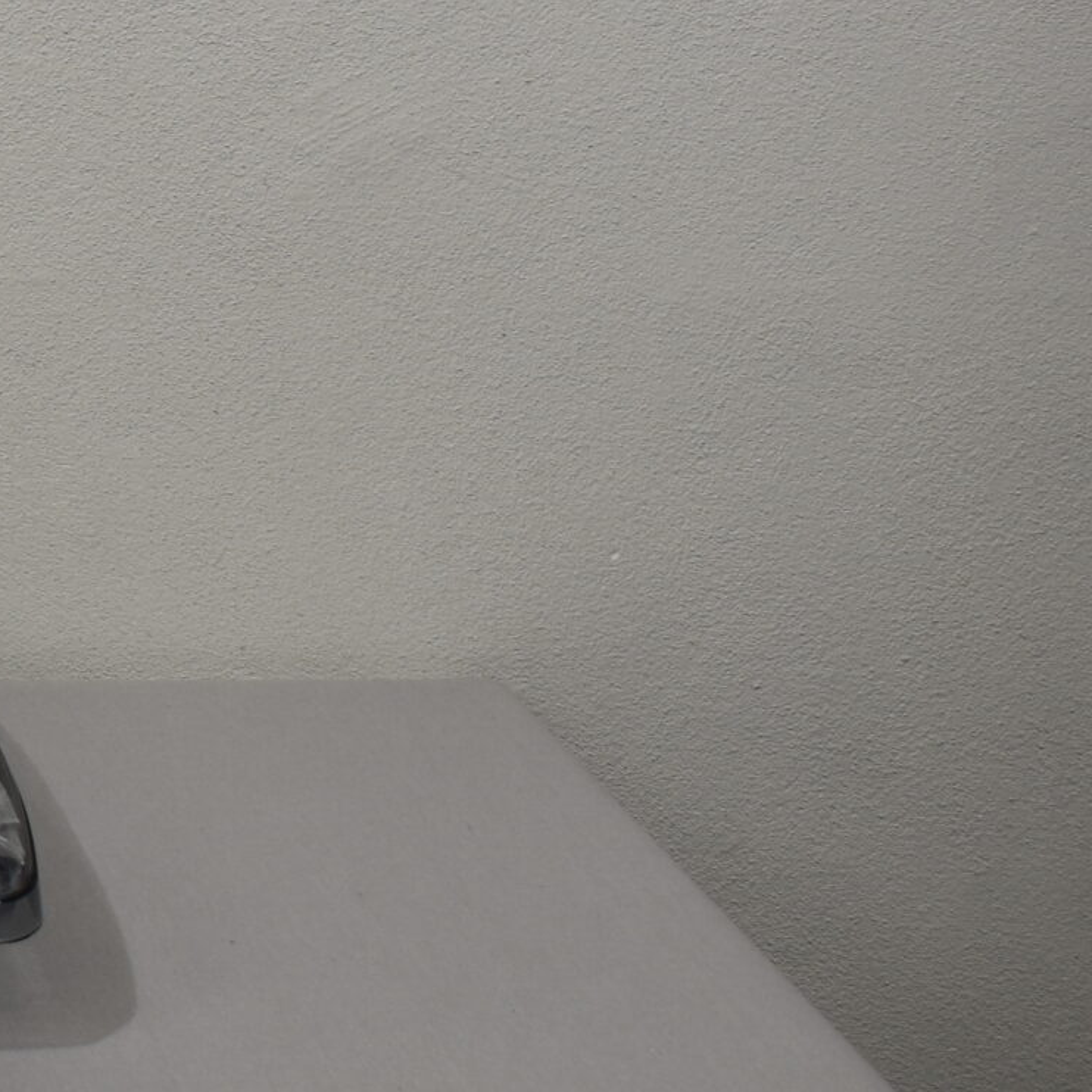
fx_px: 3141
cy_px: 313
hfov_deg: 17.5
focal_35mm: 88
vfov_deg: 19.6
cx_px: -603
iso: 250
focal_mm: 20
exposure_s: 1/125
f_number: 5.6
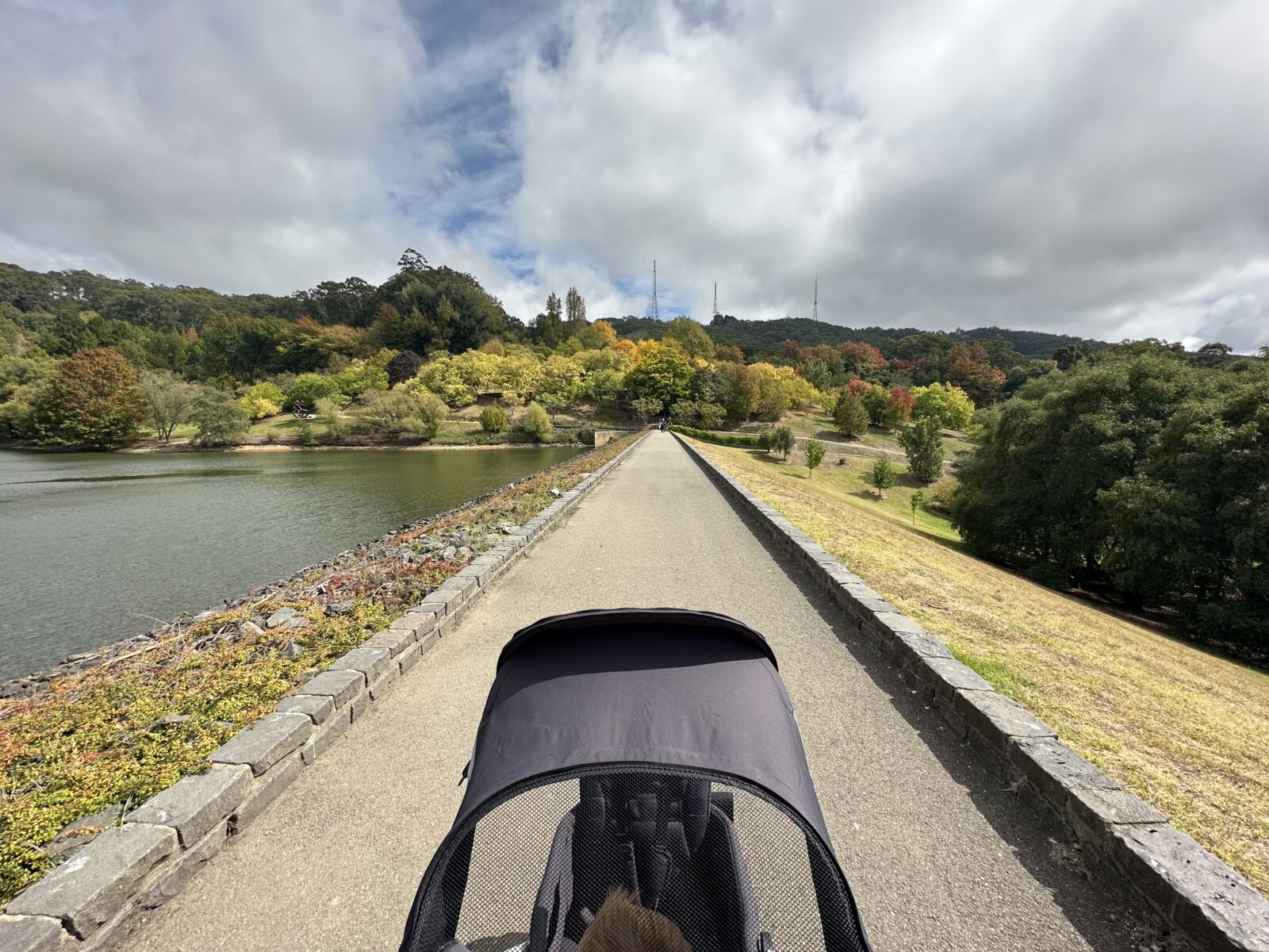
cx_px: 634
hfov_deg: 102.1
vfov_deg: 85.7
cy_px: 476
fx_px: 513
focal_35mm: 14
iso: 50
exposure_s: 1/2257
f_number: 2.2
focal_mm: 2.22
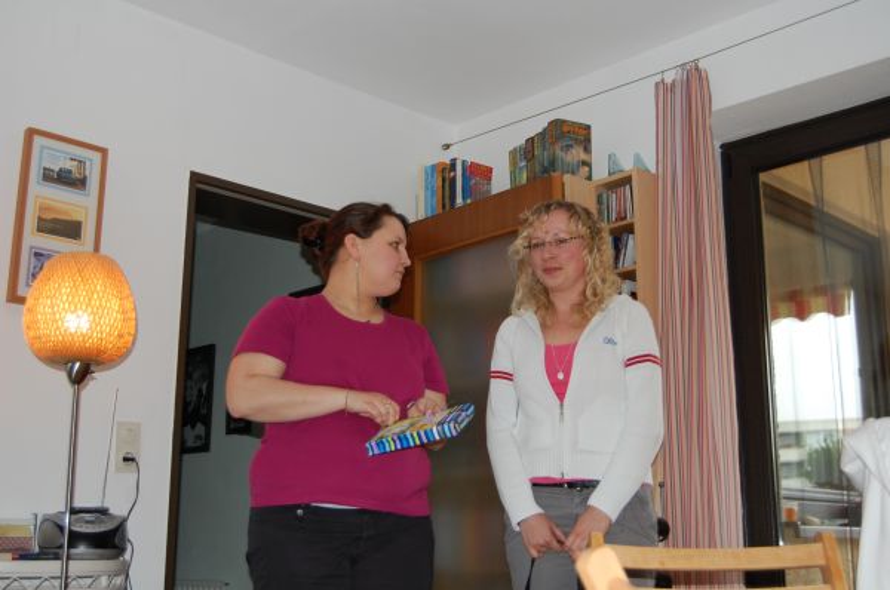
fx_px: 1111
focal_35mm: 45
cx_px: 445
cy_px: 295
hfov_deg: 43.7
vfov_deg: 29.8
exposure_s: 1/60
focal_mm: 30
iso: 400
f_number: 4.2
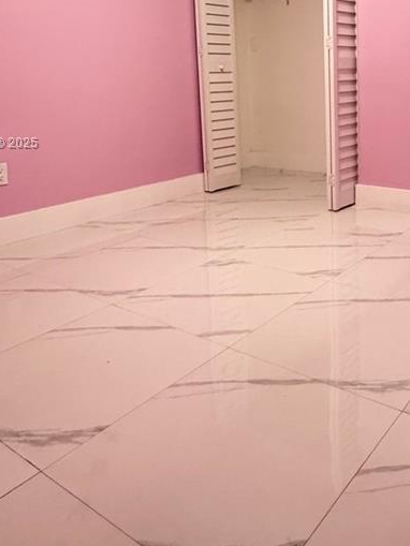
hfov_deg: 41.3
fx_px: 521
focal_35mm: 33
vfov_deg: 53.1
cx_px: 324
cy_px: 144
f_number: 2.2
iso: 320
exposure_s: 1/120
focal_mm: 2.22
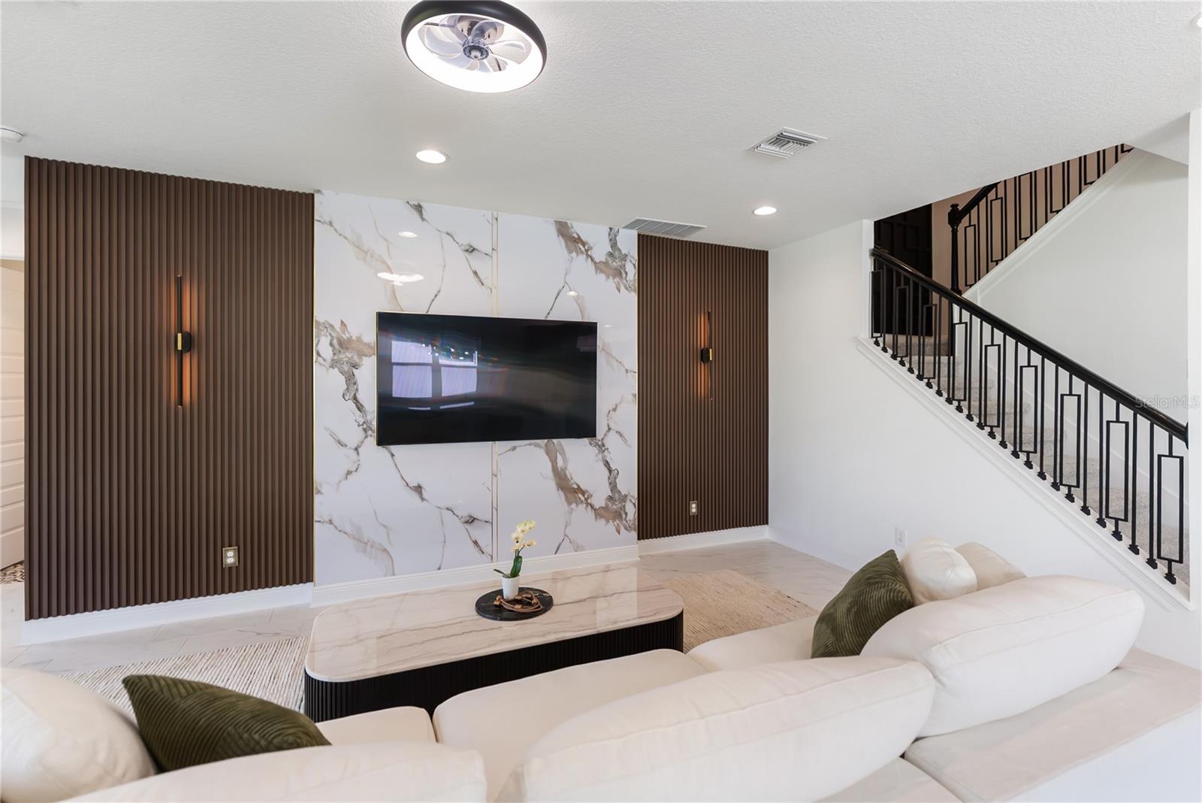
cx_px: 601
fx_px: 534
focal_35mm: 16
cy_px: 402
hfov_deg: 96.7
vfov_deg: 73.8
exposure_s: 1/30
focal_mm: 16
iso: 100
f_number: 2.8
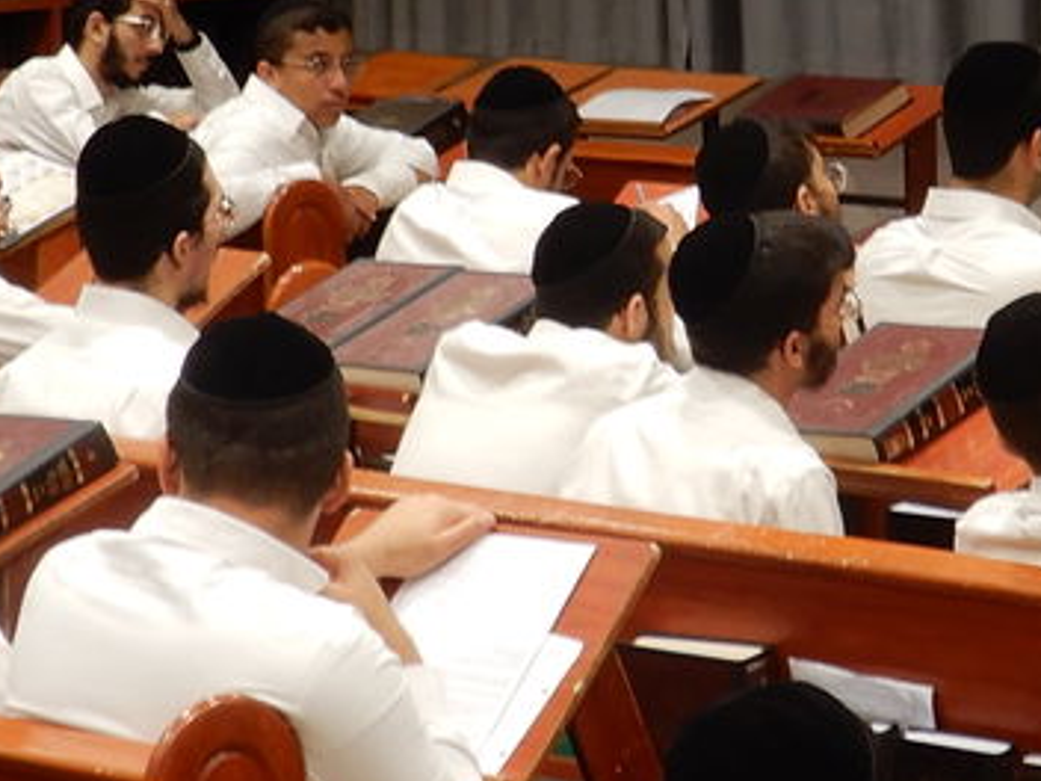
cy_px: 243
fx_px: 5383
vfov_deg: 8.3
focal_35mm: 179
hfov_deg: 11.0
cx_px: 813
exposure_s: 1/30
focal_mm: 8
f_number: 4
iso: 80
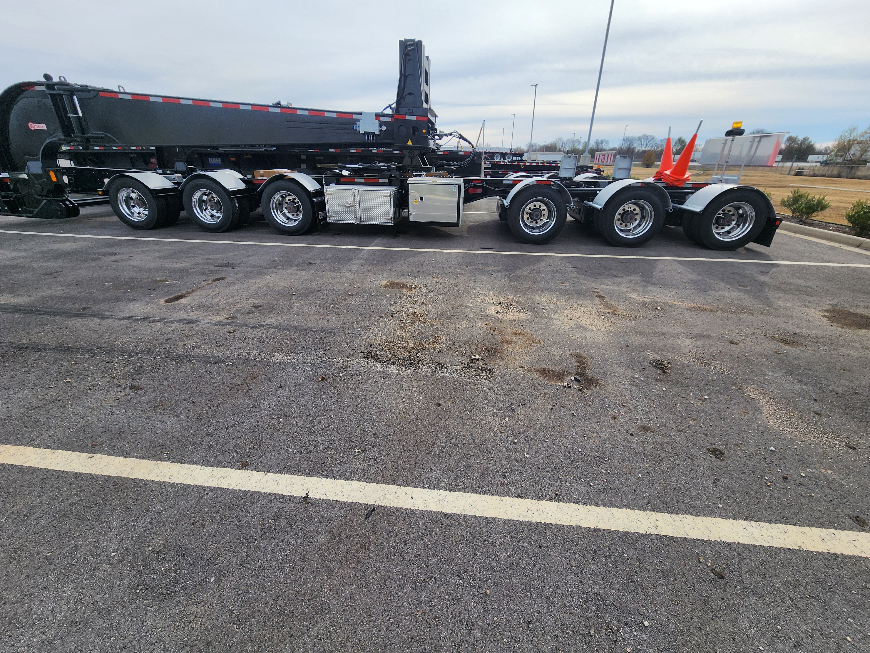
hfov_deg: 106.2
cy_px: 326
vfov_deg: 89.9
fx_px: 327
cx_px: 435
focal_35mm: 13
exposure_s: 1/1654
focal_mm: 2.2
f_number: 2.2
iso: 50
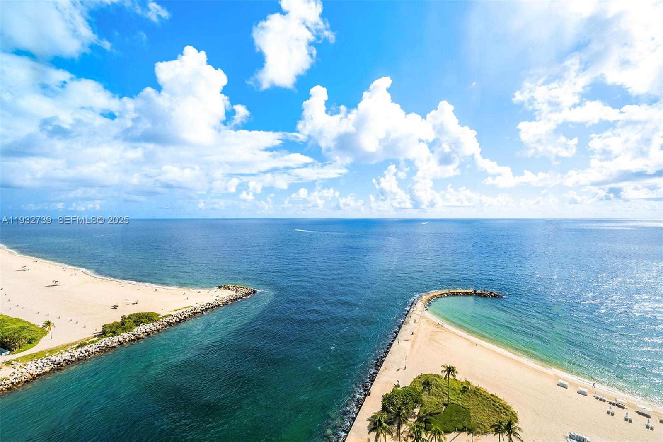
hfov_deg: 104.2
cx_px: 332
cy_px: 221
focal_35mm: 14
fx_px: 258
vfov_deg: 81.2
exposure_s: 1/160
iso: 100
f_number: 8
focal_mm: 14
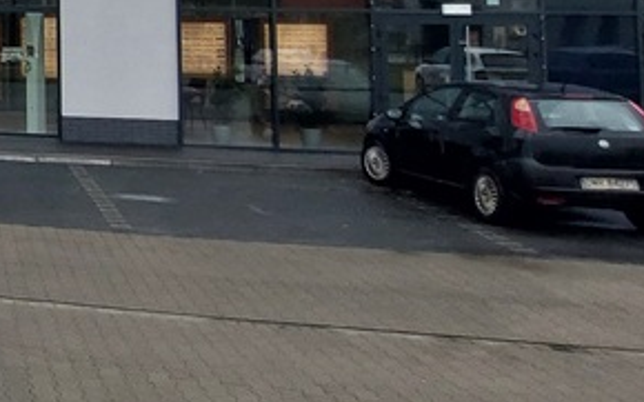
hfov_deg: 24.6
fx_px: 1000
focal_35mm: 57
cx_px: -393
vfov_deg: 21.4
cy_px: -53
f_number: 2.2
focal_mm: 1.74
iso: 50
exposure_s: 1/269
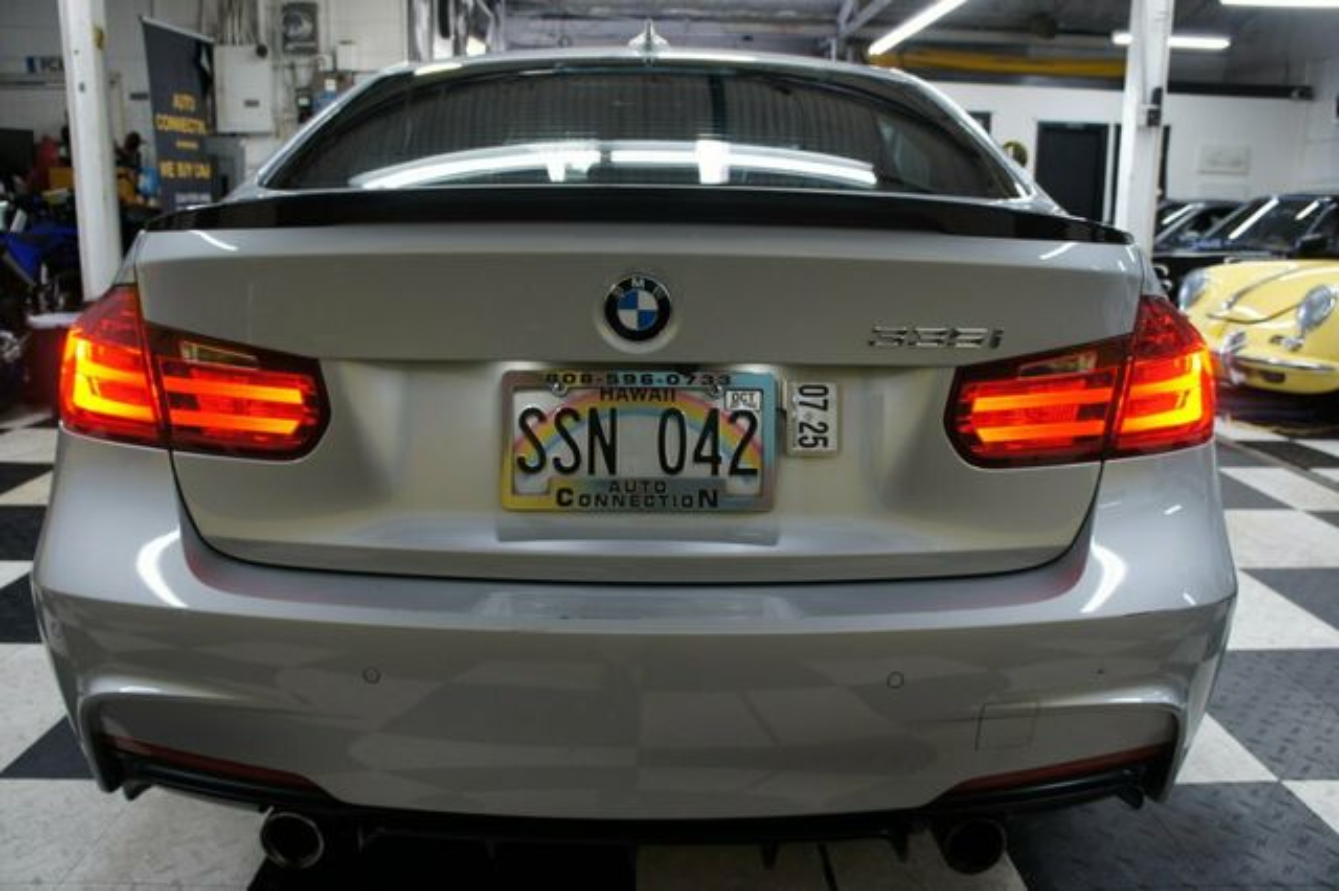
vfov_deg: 47.9
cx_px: 670
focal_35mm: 27
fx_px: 1004
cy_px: 446
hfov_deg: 67.4
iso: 250
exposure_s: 1/30
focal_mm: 18
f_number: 3.5
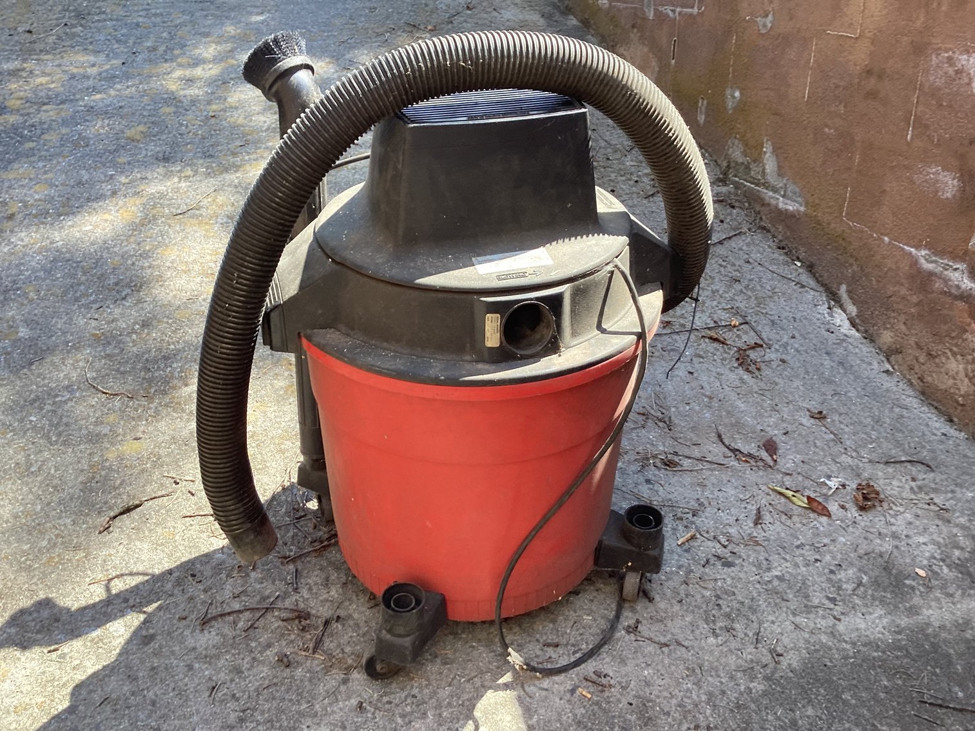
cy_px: 366
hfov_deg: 58.3
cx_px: 488
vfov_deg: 45.4
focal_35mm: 31
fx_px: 873
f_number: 2.4
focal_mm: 3.3
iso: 25
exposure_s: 1/132
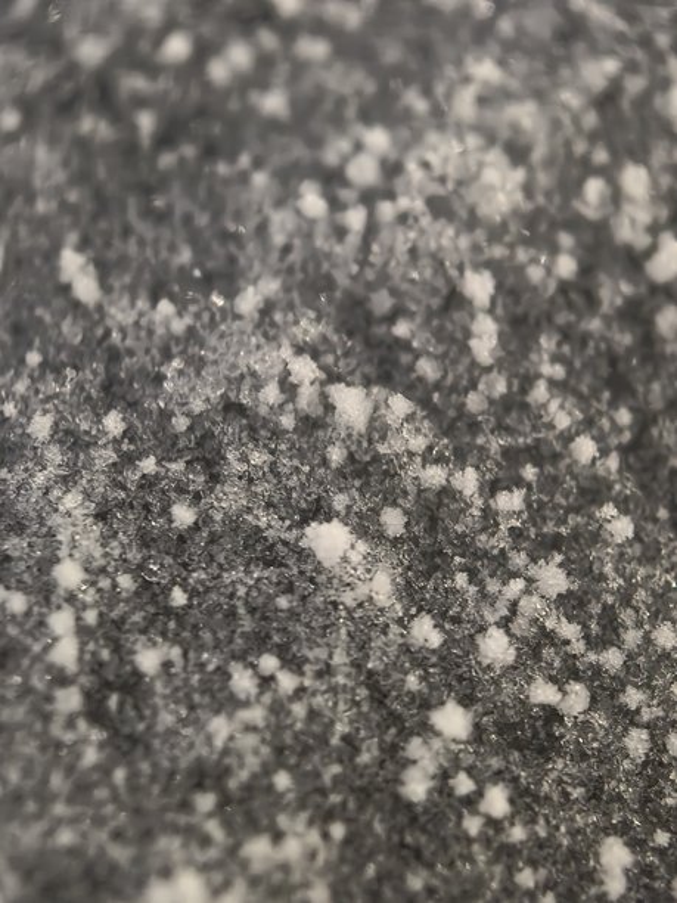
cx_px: 338
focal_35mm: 95
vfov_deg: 20.7
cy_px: 452
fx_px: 2477
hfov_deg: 15.6
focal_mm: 15
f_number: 2.1
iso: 1600
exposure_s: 1/20
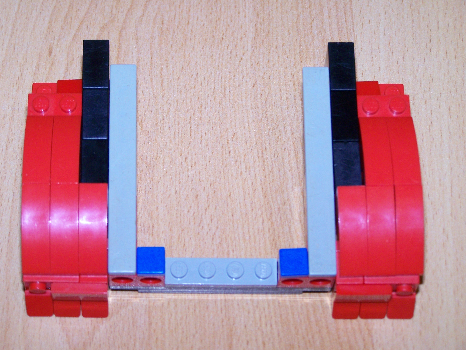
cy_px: 175
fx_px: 1414
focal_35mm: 105
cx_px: 233
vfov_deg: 14.1
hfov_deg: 18.7
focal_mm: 17.5
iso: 160
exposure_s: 1/100
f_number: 3.2
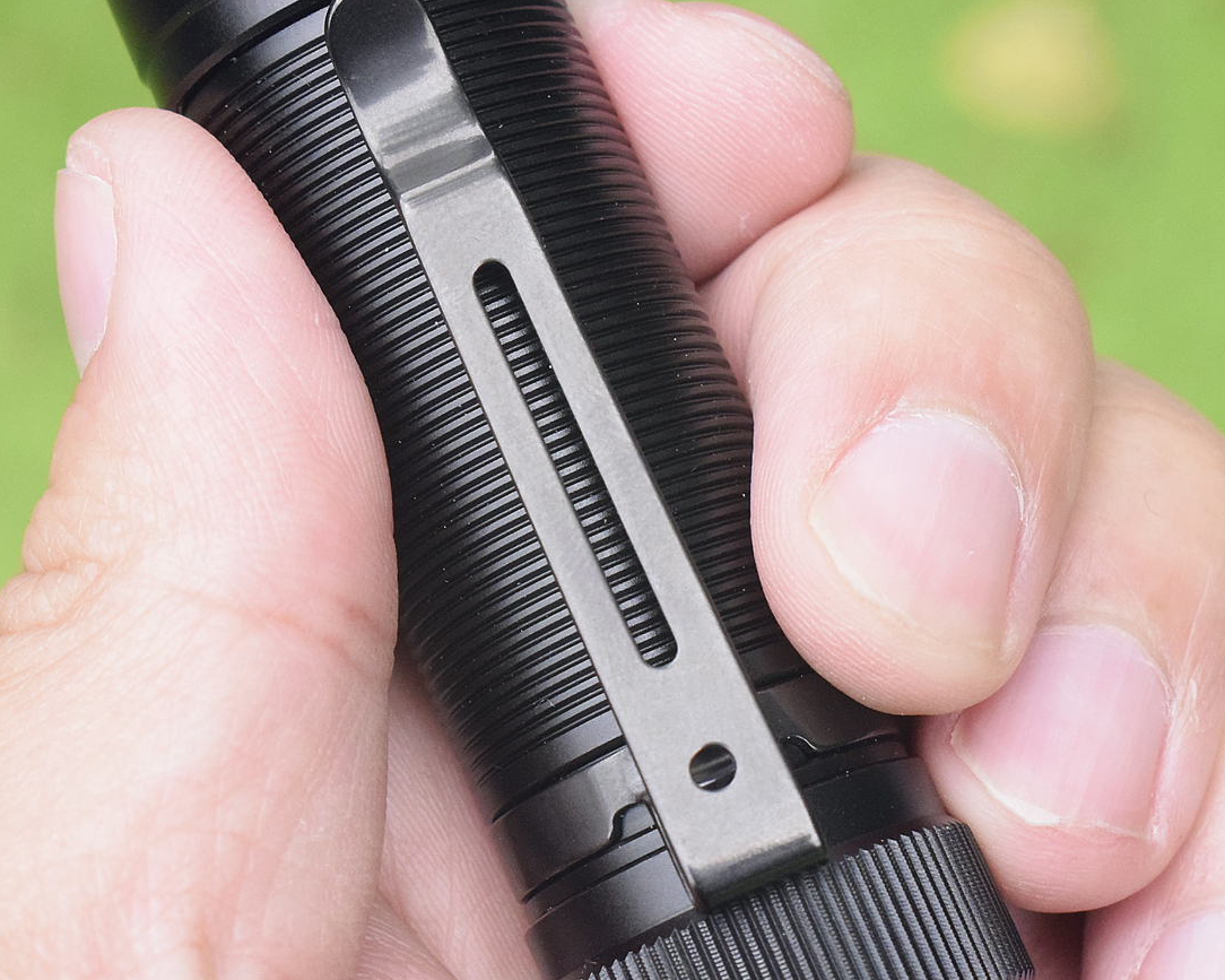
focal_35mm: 143
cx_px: 510
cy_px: 577
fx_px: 5179
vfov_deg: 10.8
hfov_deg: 13.5
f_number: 10
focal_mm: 55
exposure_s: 1/400
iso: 3200
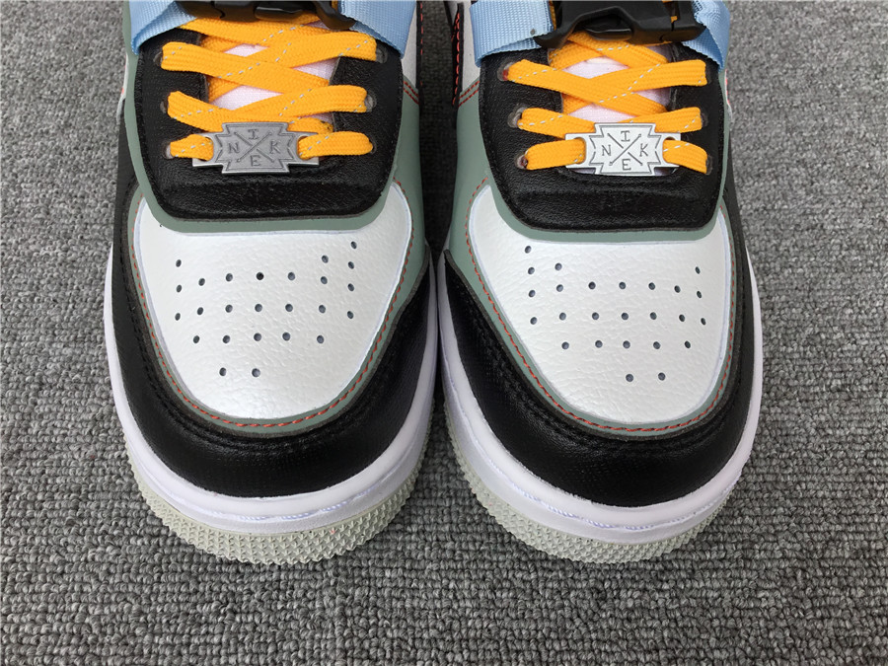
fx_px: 795
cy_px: 333
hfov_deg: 58.4
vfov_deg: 45.4
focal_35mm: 31
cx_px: 444
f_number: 2.4
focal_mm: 3.3
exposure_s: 1/359
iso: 25
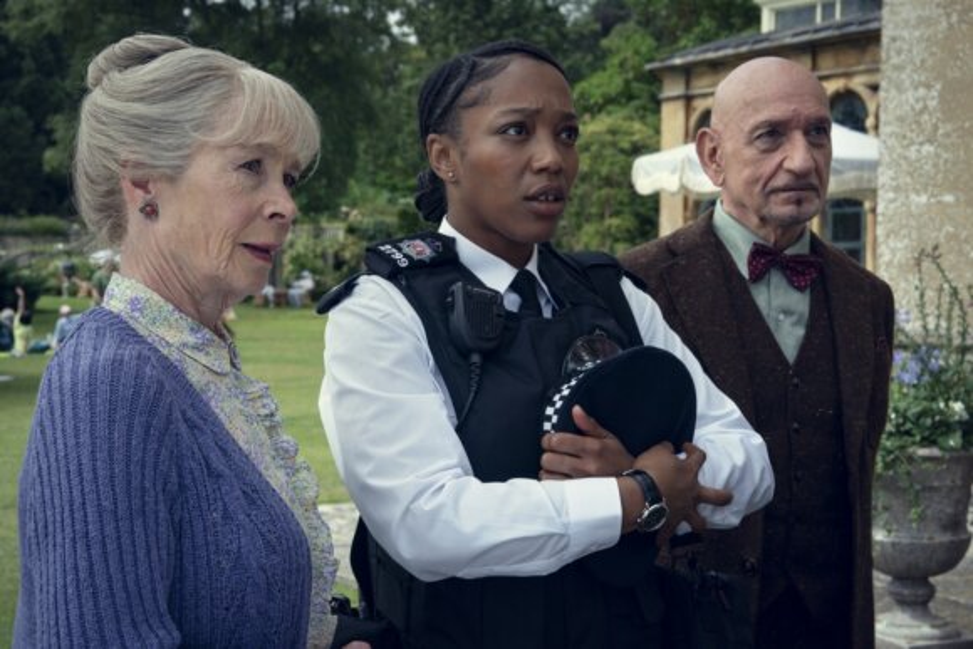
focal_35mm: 68
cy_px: 324
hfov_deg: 29.6
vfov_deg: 20.0
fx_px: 1838
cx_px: 486
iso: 250
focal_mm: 68
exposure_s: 1/250
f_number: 13
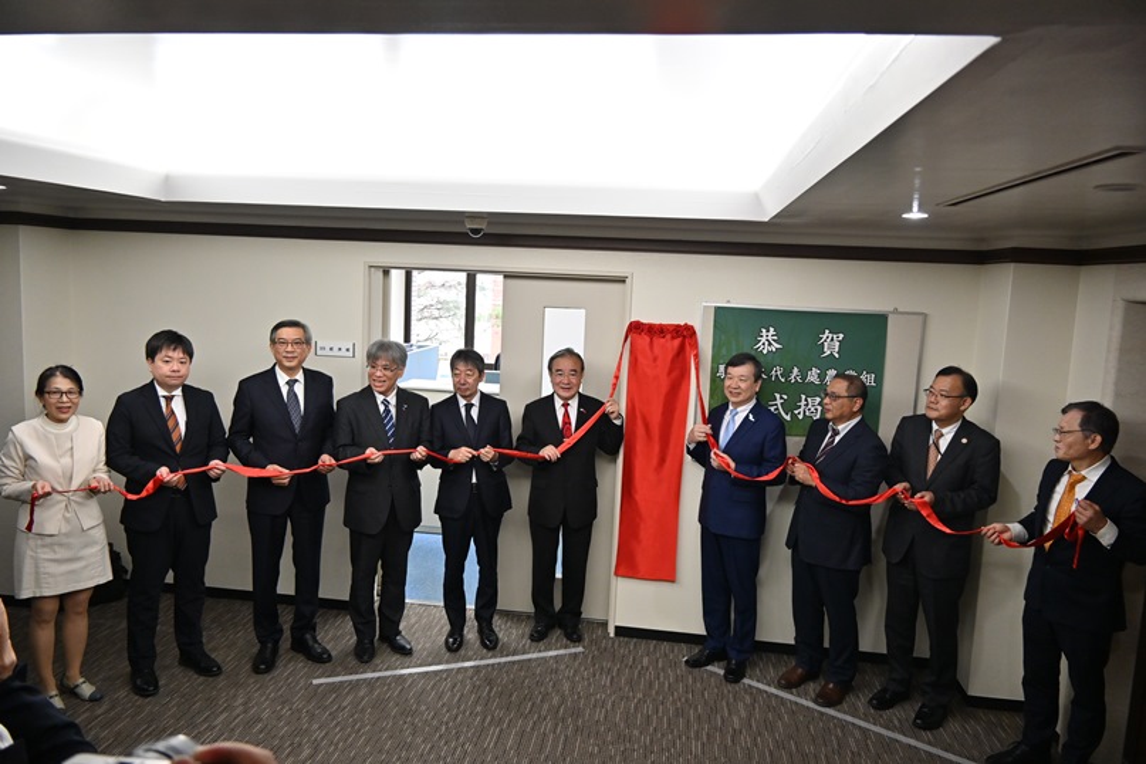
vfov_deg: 47.9
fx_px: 859
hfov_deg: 67.4
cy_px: 382
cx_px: 573
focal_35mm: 27
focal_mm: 18
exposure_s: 1/125
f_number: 3.5
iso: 1000
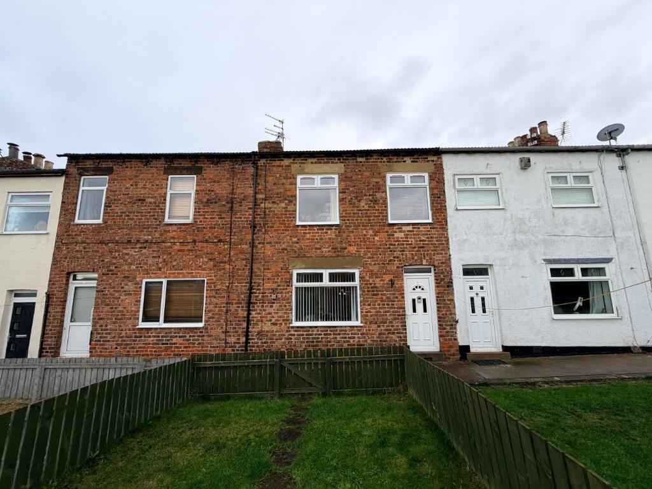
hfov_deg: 102.1
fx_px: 264
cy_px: 244
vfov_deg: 85.7
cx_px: 326
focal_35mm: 14
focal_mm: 2.22
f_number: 2.2
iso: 40
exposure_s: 1/146
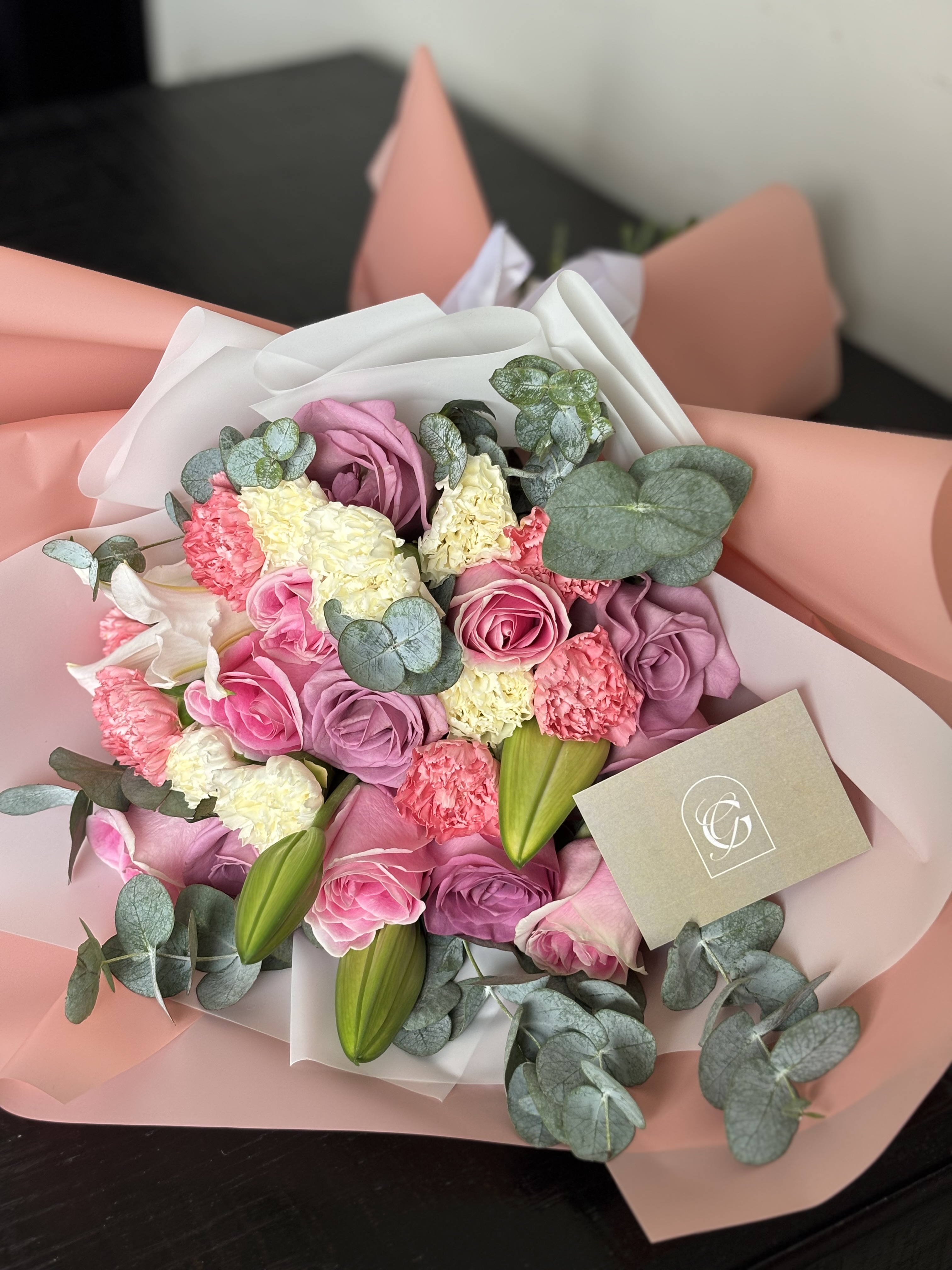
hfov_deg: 28.0
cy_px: 635
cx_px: 476
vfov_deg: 36.8
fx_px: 1907
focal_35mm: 52
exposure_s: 1/86
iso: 50
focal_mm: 5.96
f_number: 1.6
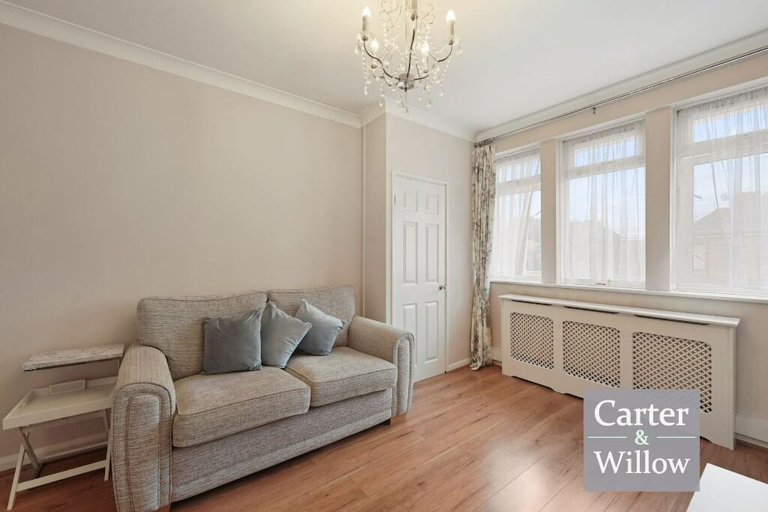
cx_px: 384
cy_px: 256
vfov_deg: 81.2
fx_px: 299
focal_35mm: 14
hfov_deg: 104.2
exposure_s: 1/5
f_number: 8
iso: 400
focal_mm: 14
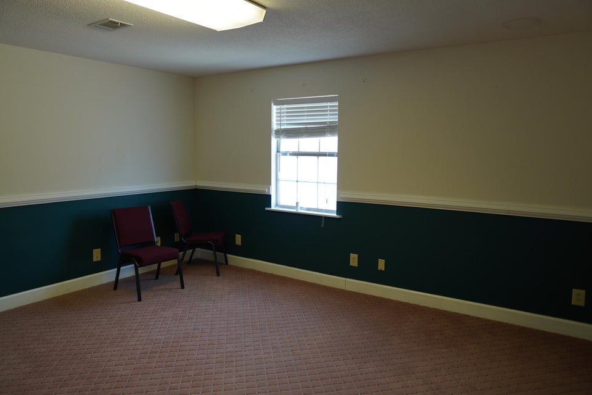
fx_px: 395
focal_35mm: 24
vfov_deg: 53.1
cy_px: 198
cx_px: 296
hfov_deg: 73.7
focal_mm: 16
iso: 100
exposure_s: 1/160
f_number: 1.4
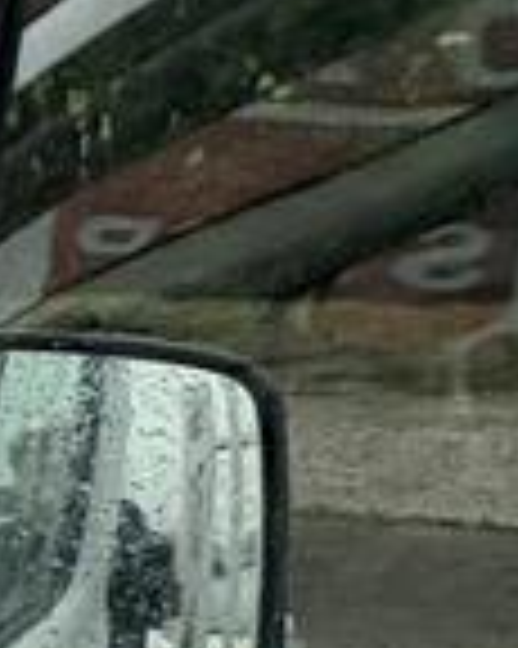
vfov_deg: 22.3
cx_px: -1275
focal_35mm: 85
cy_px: 500
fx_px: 1631
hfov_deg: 9.7
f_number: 2.2
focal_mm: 2.22
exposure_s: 1/278
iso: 40
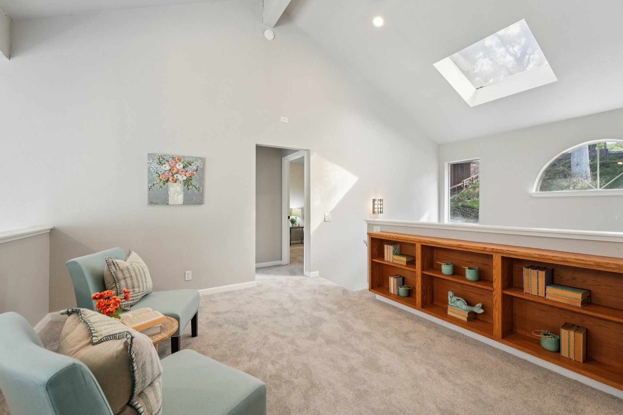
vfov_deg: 77.3
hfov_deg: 100.4
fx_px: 260
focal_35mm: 15
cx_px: 316
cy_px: 205
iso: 640
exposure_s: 1/40
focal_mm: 14
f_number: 8
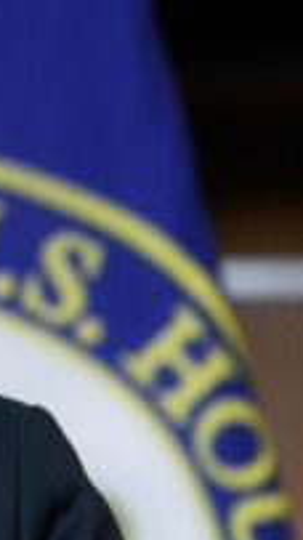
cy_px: 395
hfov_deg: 2.7
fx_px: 6393
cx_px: -486
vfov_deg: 4.8
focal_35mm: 447
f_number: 4
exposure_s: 1/250
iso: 2000
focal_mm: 135
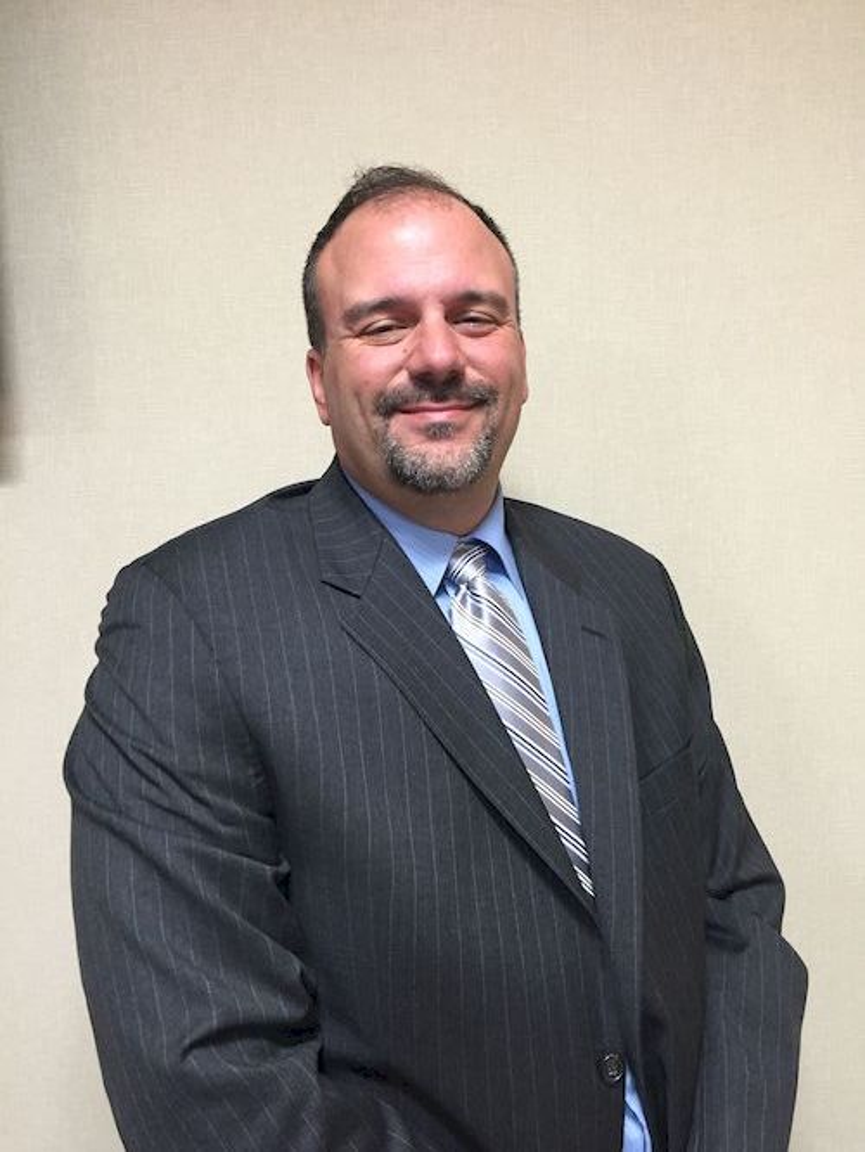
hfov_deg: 48.3
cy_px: 576
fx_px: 966
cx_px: 432
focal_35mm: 29
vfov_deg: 61.6
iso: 125
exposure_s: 1/30
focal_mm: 4.15
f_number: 2.2
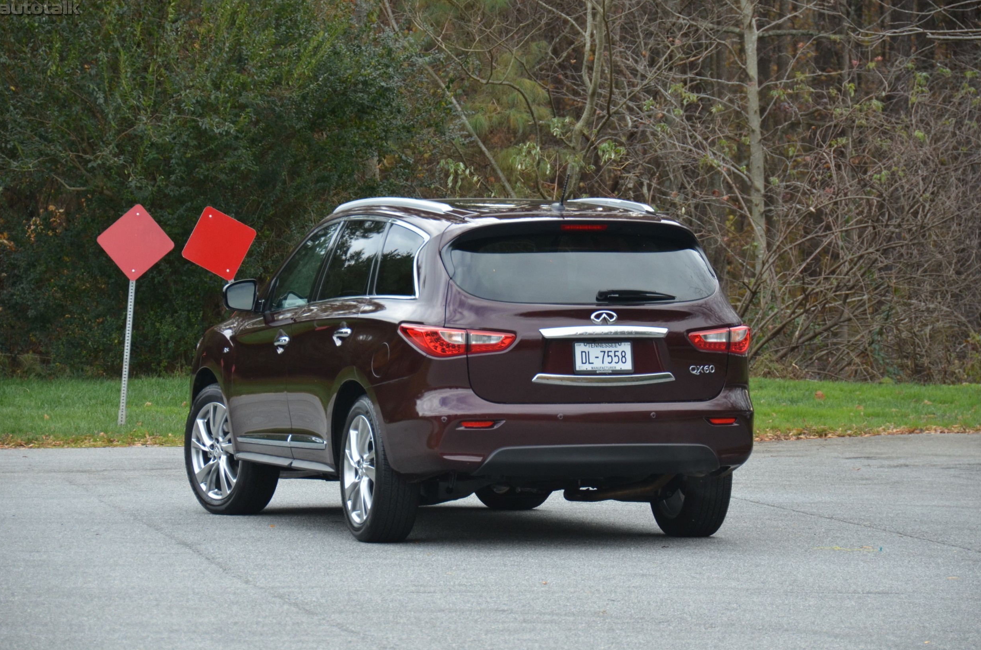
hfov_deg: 12.1
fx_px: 4623
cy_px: 327
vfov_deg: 8.0
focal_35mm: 170
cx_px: 488
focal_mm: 112
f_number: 5.3
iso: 800
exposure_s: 1/640
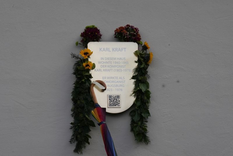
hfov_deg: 10.3
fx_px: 1295
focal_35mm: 200
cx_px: 116
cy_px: 78
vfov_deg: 6.9
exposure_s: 1/500
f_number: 18
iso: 3200
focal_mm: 200
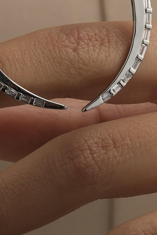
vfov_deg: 5.6
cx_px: 71
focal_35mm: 367
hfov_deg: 3.7
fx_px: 2399
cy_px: 3
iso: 160
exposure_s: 1/200
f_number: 9
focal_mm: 80
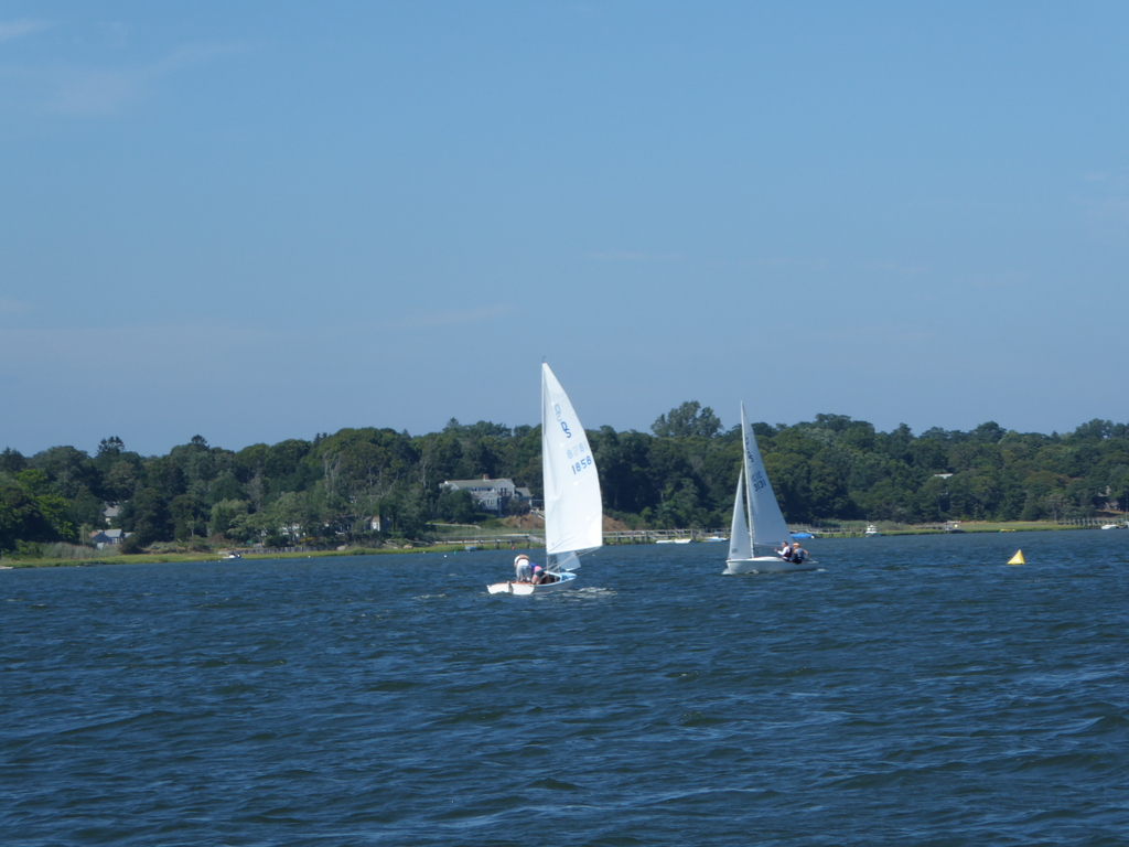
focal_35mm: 172
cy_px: 424
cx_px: 564
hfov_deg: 11.5
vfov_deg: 8.6
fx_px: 5610
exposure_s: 1/500
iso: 80
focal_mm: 30.9
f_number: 5.6
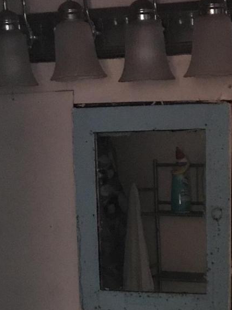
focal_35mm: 99
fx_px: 885
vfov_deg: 18.8
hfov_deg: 14.8
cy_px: 368
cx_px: 198
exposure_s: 1/4
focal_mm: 3.99
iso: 125
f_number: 1.8
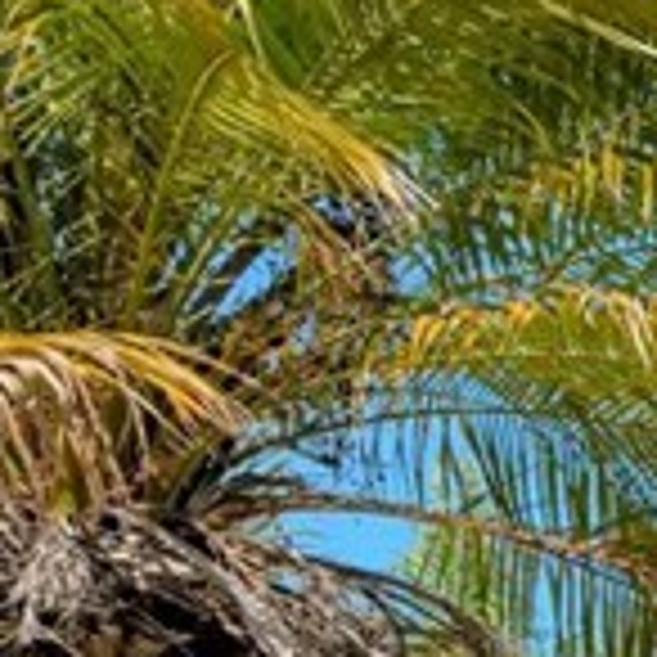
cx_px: 2295
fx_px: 2748
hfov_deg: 9.1
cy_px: 1210
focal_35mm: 128
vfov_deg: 12.4
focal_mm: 21.5
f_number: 8
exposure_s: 1/2000
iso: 400
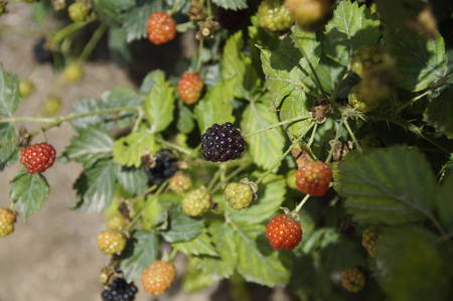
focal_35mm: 112
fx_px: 1414
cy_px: 150
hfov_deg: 18.2
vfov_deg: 12.2
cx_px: 226
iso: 100
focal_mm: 75
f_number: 5.6
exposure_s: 1/125
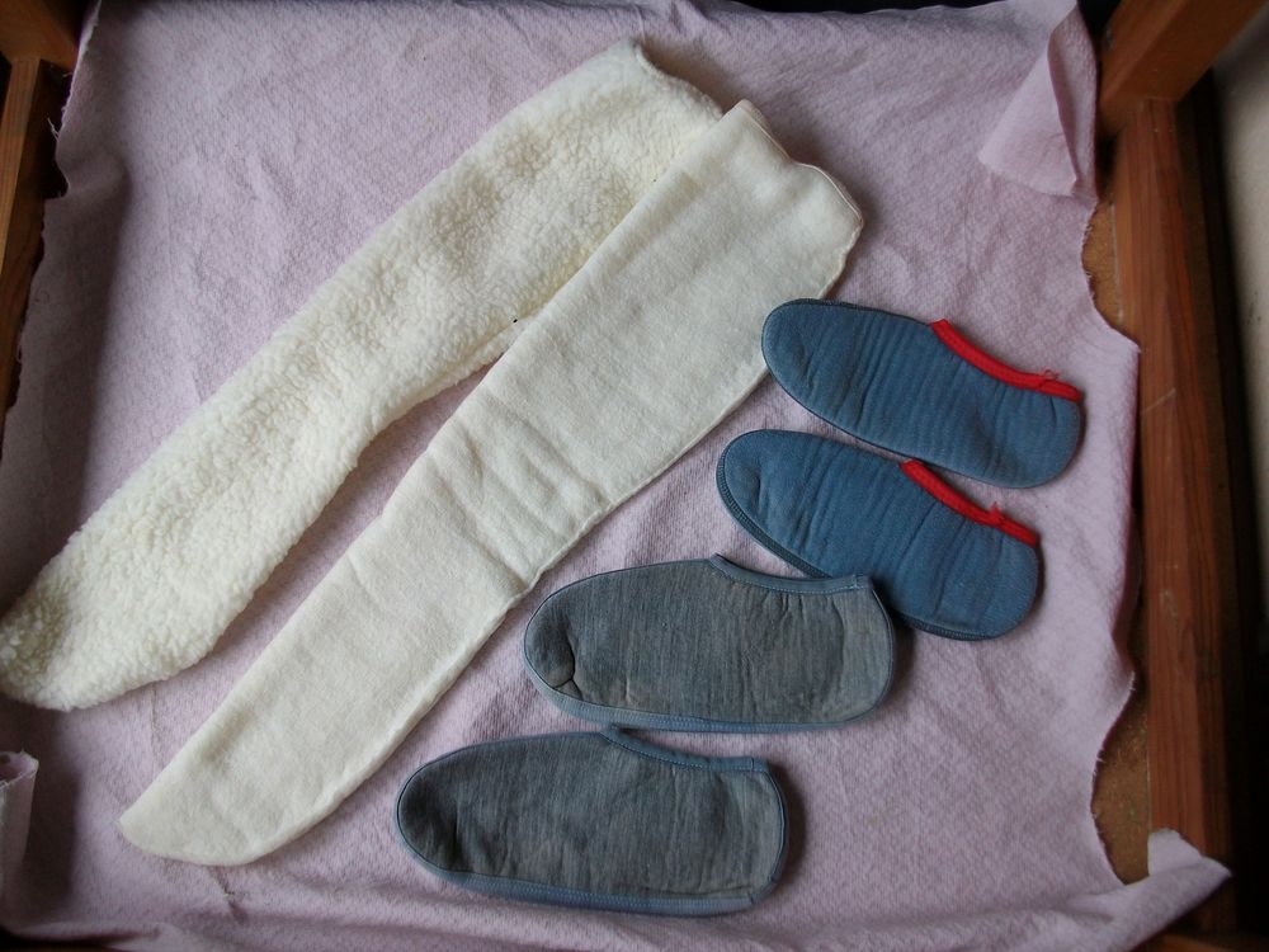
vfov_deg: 44.2
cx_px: 634
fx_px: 1173
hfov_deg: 56.8
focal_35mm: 32
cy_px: 476
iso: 80
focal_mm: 5.7
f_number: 2.9
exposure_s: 1/66
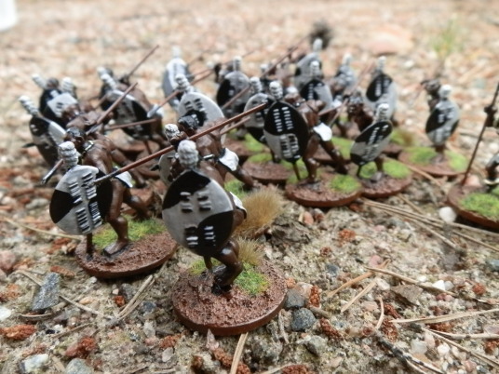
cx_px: 250
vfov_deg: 49.7
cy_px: 187
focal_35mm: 28
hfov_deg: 63.4
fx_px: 404
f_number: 3.1
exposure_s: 1/640
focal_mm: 5
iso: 400
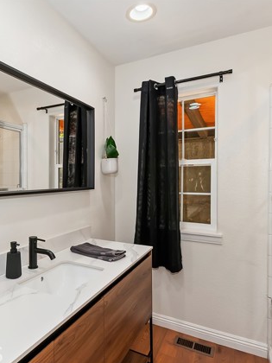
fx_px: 230
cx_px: 82
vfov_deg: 76.4
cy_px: 182
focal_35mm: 22
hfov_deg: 59.1
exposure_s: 1/30
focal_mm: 10
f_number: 8
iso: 400
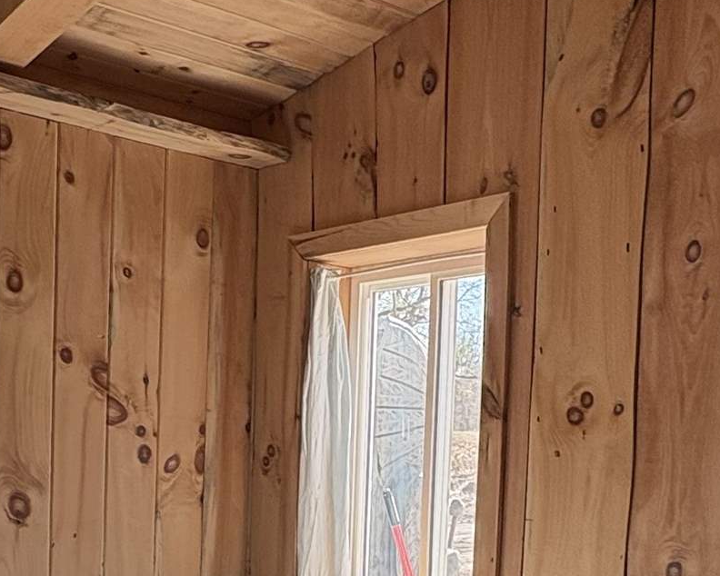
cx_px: 295
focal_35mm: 53
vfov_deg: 27.1
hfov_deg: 35.3
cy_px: 569
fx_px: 1130
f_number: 2.2
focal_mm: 2.22
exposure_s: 1/125
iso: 64
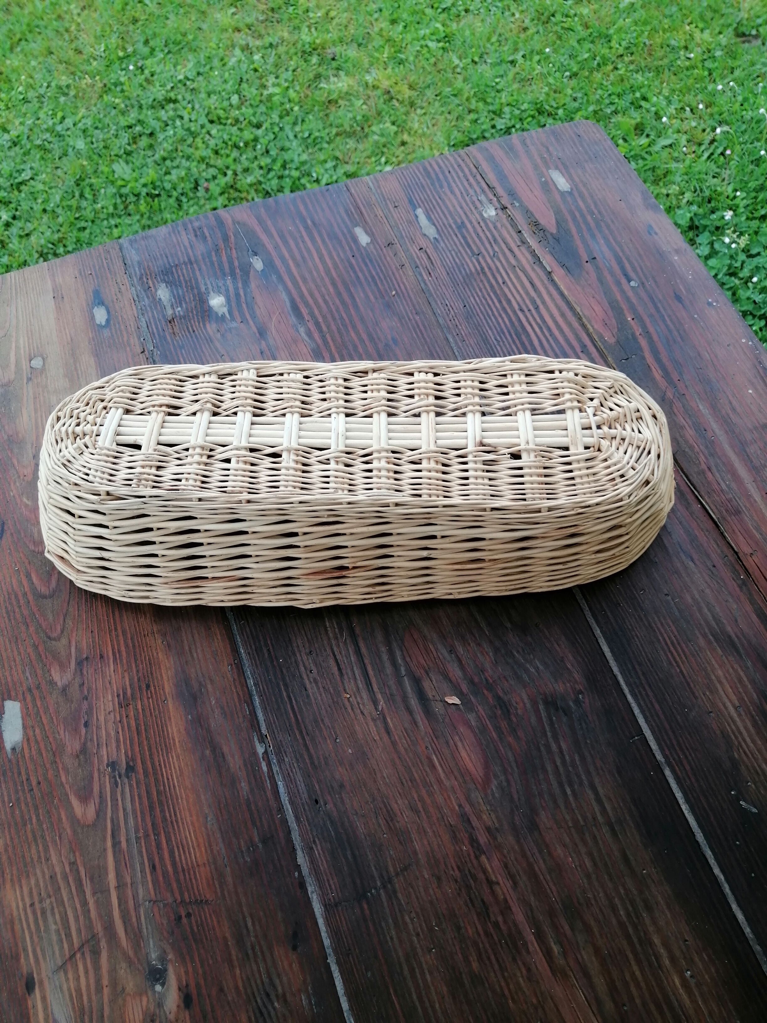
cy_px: 512
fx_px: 768
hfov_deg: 53.1
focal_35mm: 26
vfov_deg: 67.3
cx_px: 384
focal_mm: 3.96
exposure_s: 1/203
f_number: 1.8
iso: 50
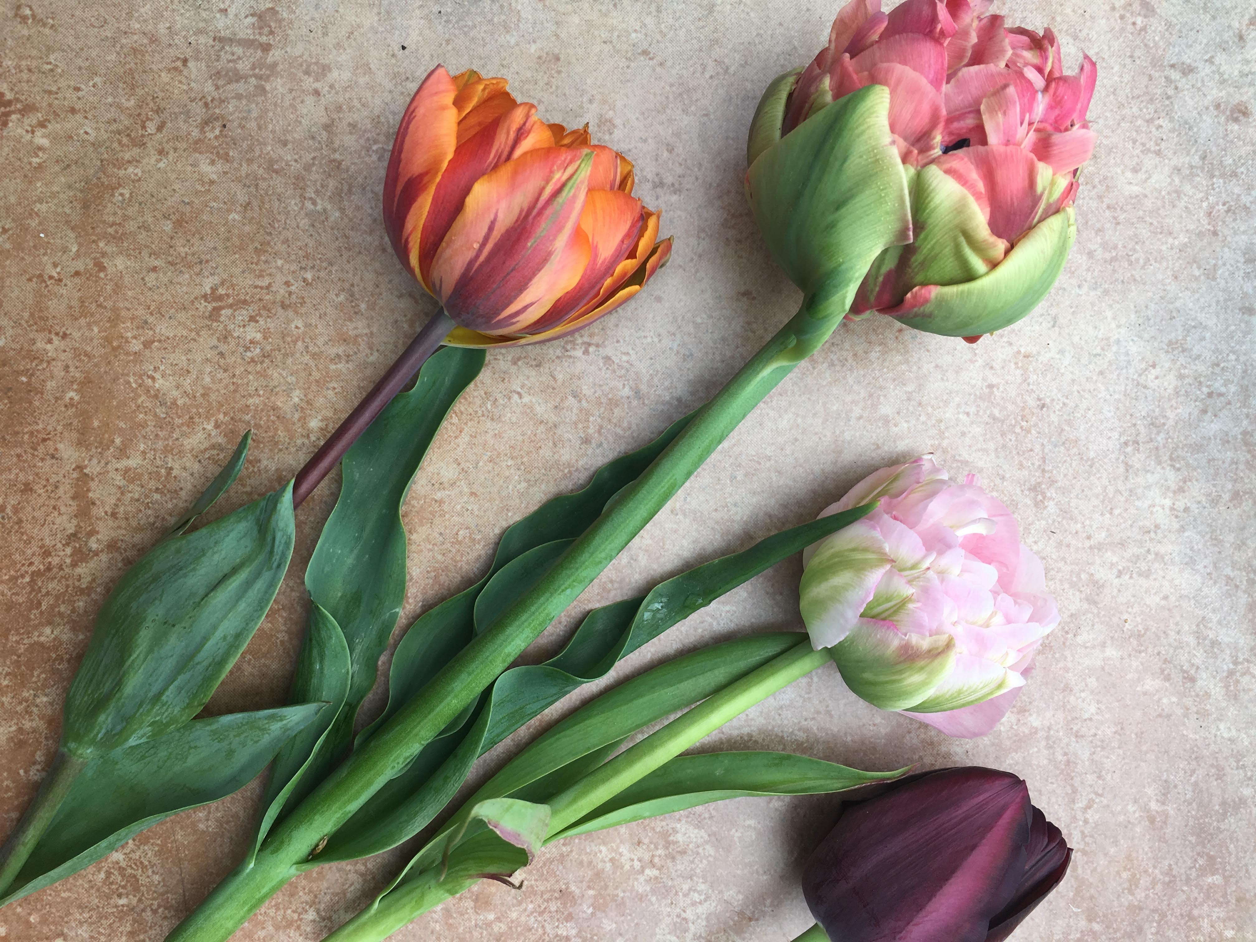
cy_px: 471
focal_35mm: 29
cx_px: 628
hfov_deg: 61.7
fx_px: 1052
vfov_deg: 48.2
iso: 25
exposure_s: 1/176
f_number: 2.2
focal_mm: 4.15
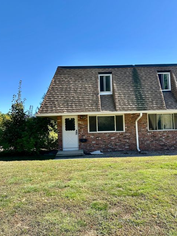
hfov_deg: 54.9
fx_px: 170
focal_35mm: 25
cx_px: 87
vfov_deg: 69.4
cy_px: 122
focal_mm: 6.86
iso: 80
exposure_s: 1/2070
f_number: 1.78
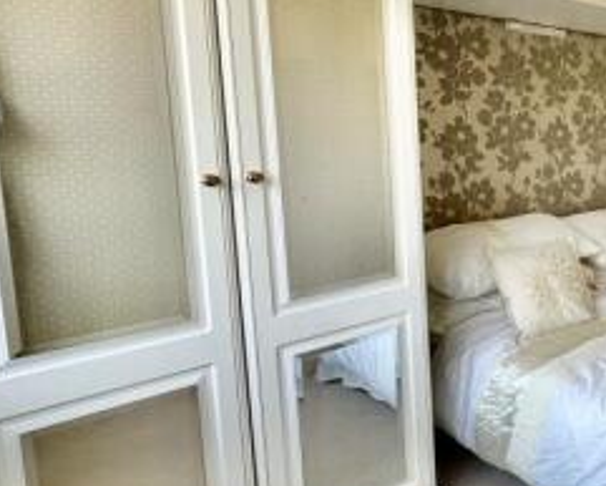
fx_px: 592
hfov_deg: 40.5
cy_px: 183
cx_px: 705
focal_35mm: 33
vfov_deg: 44.2
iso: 64
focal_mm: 2.22
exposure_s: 1/99
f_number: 2.2
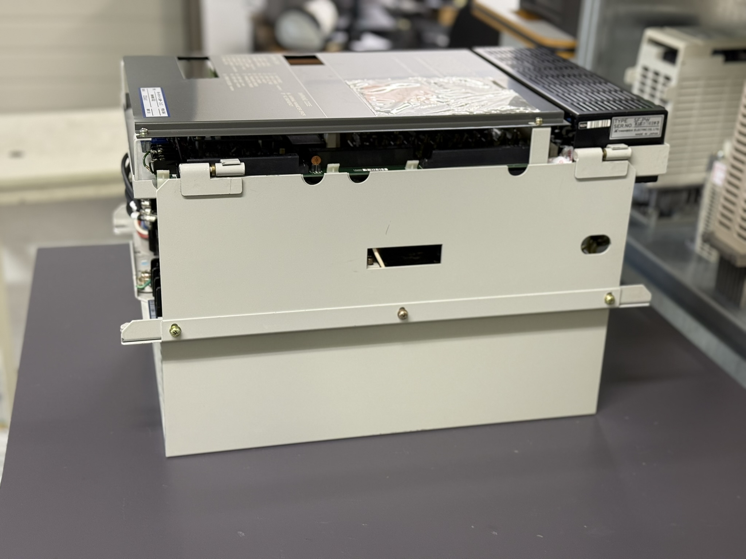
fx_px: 1034
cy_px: 280
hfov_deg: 39.7
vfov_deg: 30.3
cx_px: 373
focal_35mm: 48
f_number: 1.78
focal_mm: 6.76
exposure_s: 1/50
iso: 160
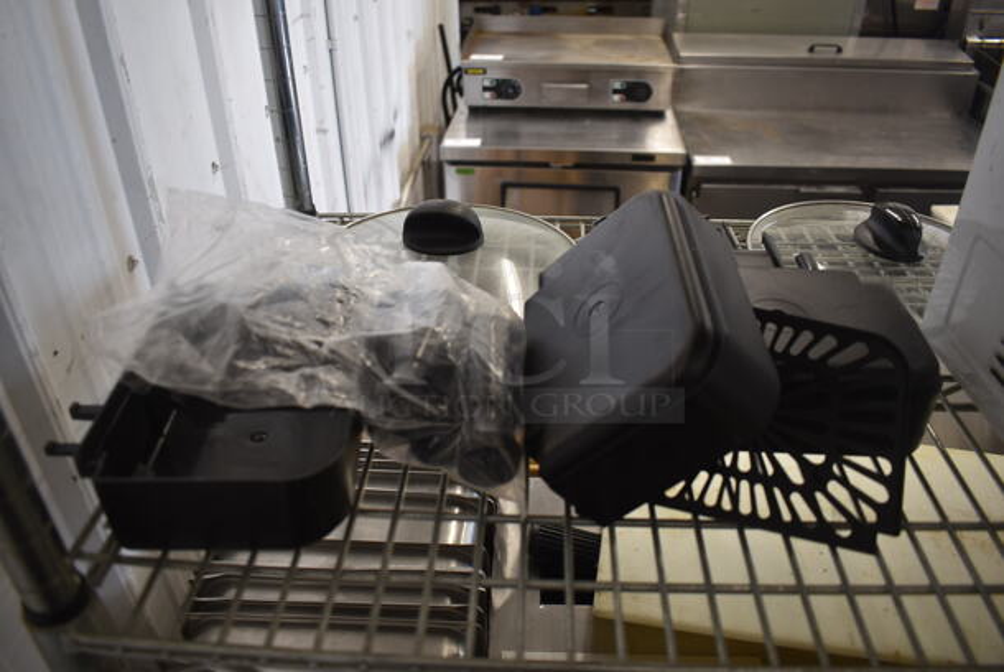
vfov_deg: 48.0
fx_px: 754
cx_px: 502
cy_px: 336
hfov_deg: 67.3
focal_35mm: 27
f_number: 3.5
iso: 200
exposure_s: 1/30
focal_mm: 18
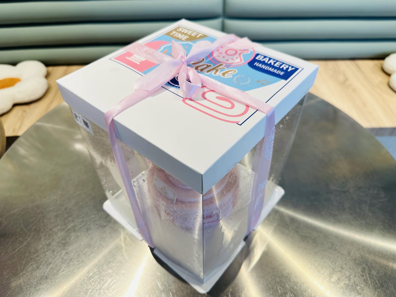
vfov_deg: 56.8
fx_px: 275
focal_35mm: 24
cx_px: 198
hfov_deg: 71.6
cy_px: 148
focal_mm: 6.86
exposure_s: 1/150
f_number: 1.78
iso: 64
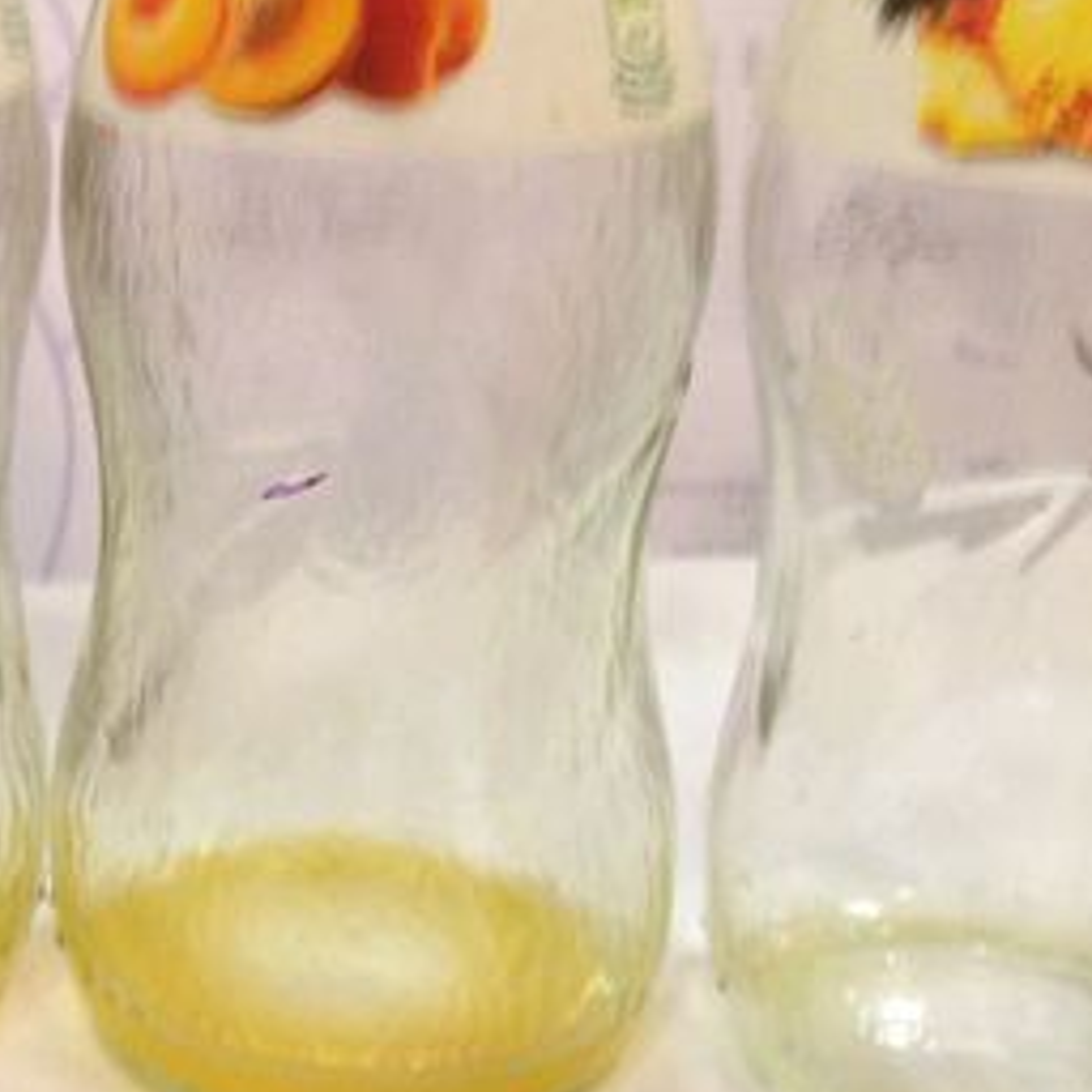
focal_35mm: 73
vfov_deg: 23.2
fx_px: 2605
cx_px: 166
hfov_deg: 23.2
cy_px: 158
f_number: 2.4
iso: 200
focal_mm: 4.13
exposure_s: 1/20
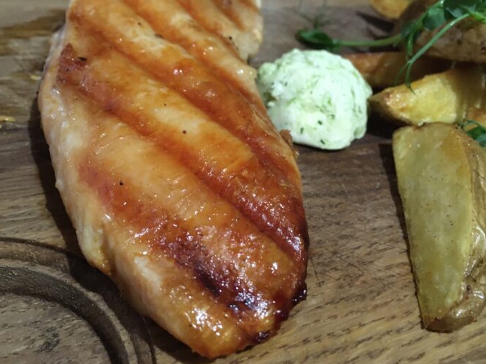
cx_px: 236
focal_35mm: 33
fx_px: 463
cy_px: 173
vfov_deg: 42.9
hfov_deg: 55.4
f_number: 2.2
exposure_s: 1/17
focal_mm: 4.15
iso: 400
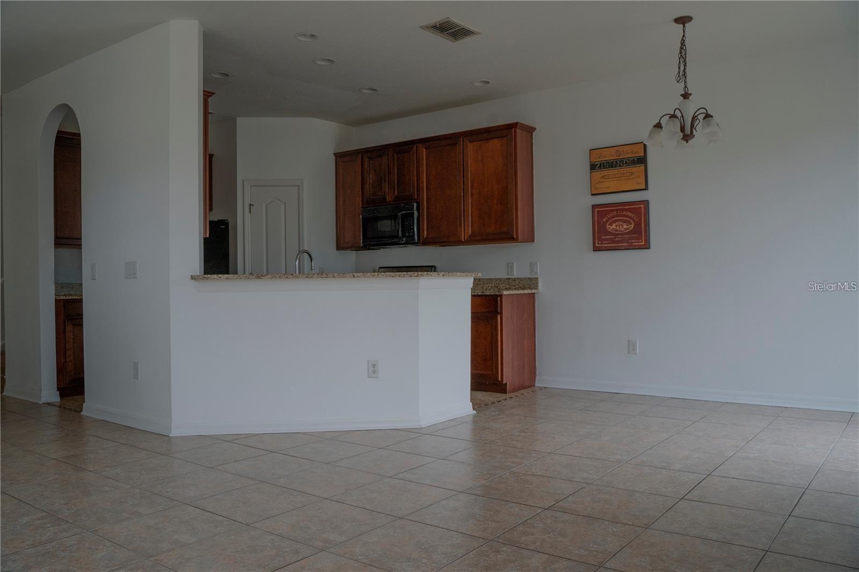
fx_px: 668
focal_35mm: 28
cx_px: 430
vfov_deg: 46.4
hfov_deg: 65.5
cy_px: 286
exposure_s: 1/60
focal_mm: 28
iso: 500
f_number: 6.3
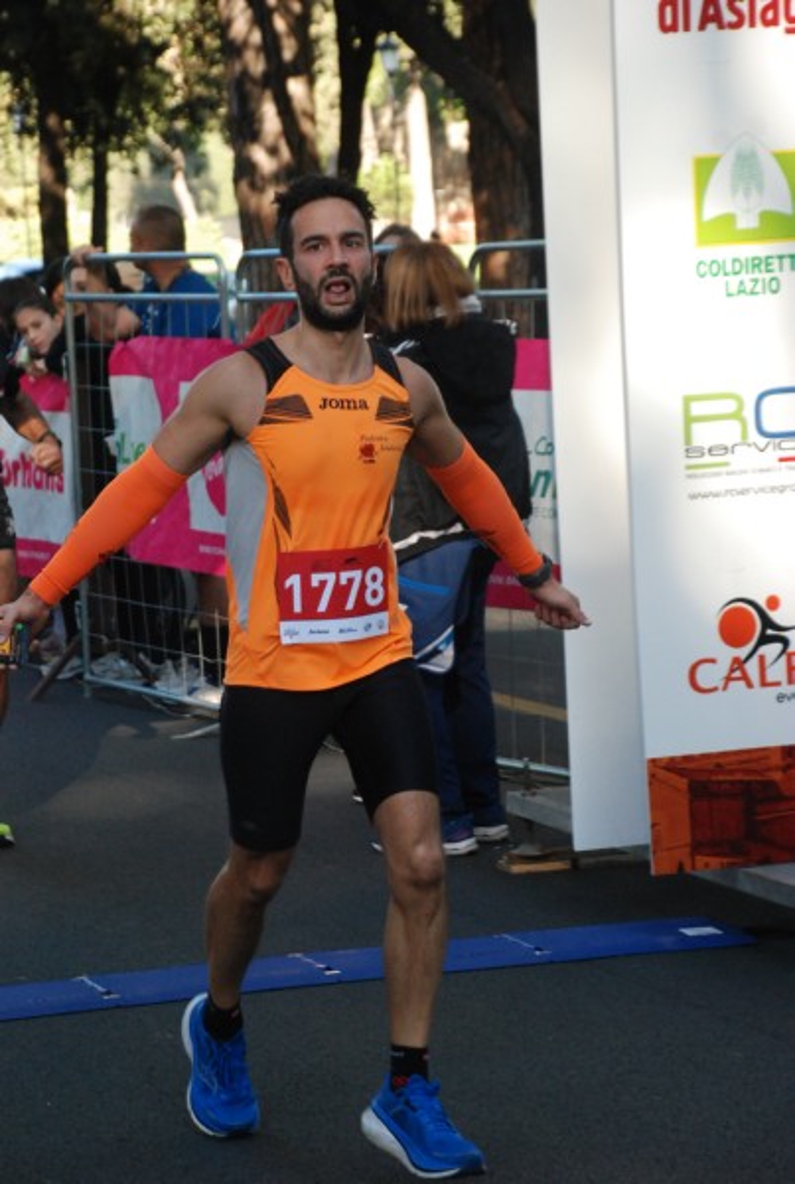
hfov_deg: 11.5
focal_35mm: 120
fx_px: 3954
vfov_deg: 17.0
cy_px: 592
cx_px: 398
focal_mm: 80
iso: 1000
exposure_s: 1/320
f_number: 5.6
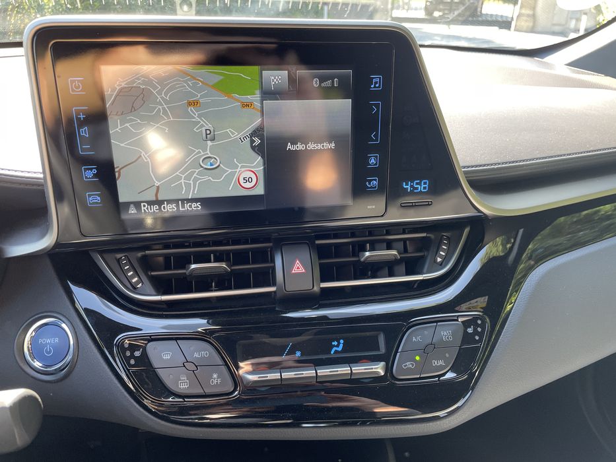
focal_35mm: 26
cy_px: 231
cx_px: 308
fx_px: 463
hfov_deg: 67.3
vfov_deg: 53.1
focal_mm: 4.2
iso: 100
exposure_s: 1/118
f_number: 1.6
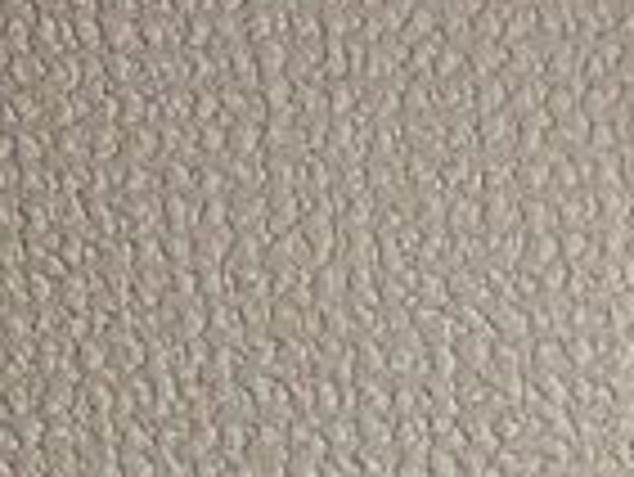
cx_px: 1178
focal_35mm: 86
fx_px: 1576
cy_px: 734
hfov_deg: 17.7
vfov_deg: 15.7
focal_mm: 4.06
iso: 125
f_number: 2.7
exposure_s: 1/400
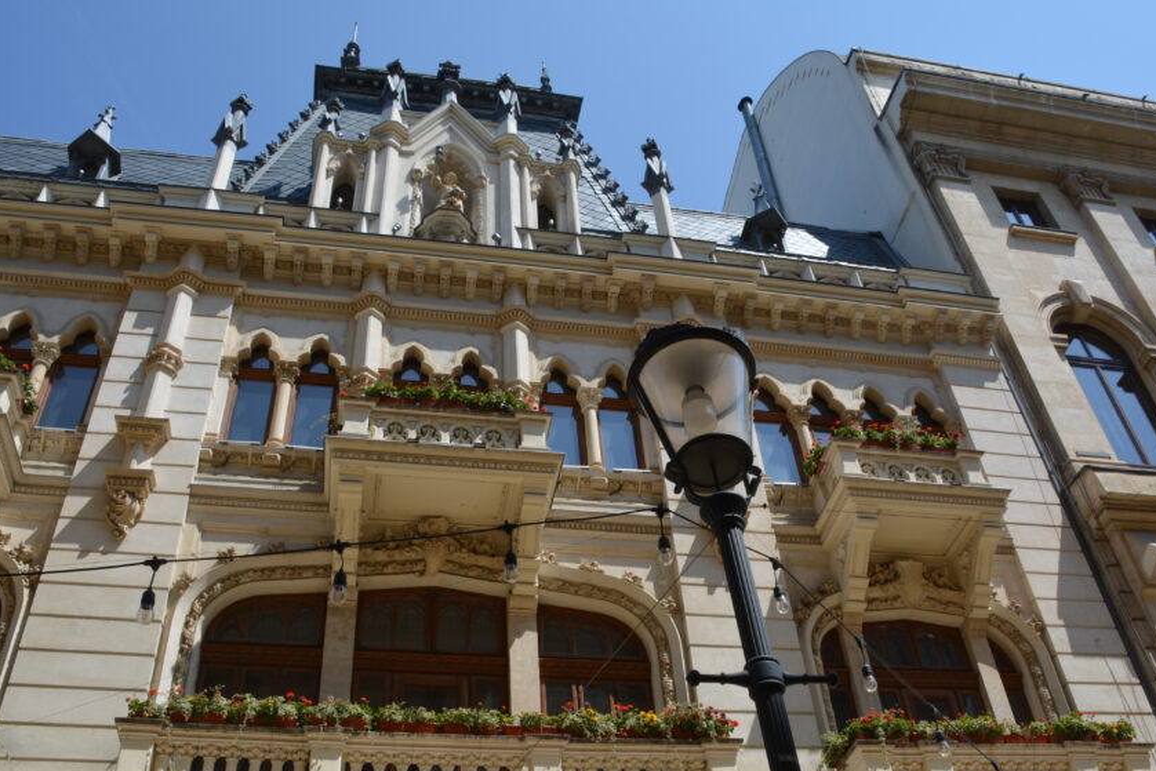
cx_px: 612
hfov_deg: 57.2
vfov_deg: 39.9
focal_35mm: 33
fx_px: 1060
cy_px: 438
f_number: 10
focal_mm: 18
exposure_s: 1/400
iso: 320
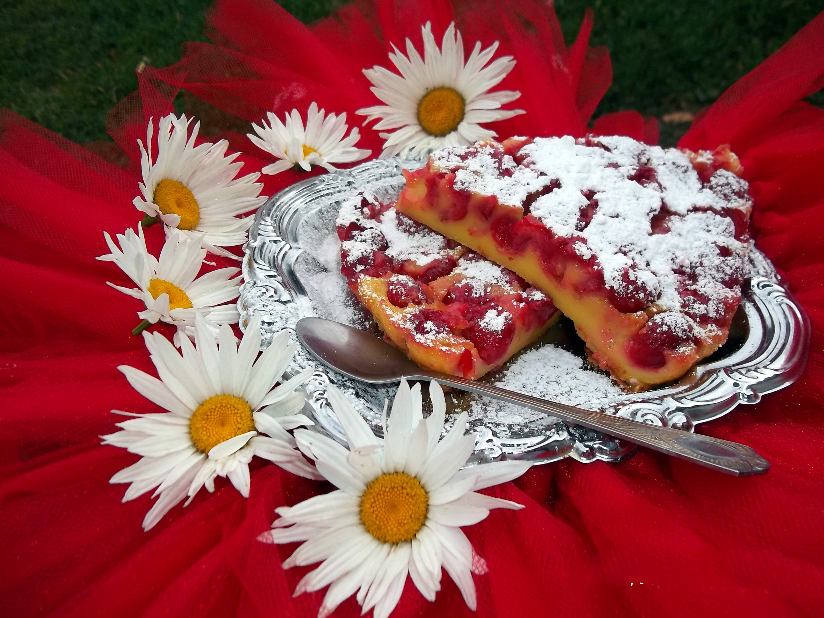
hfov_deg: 56.8
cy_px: 309
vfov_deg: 44.2
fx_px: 762
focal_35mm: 32
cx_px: 412
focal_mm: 5.7
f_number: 2.9
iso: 80
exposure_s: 1/30
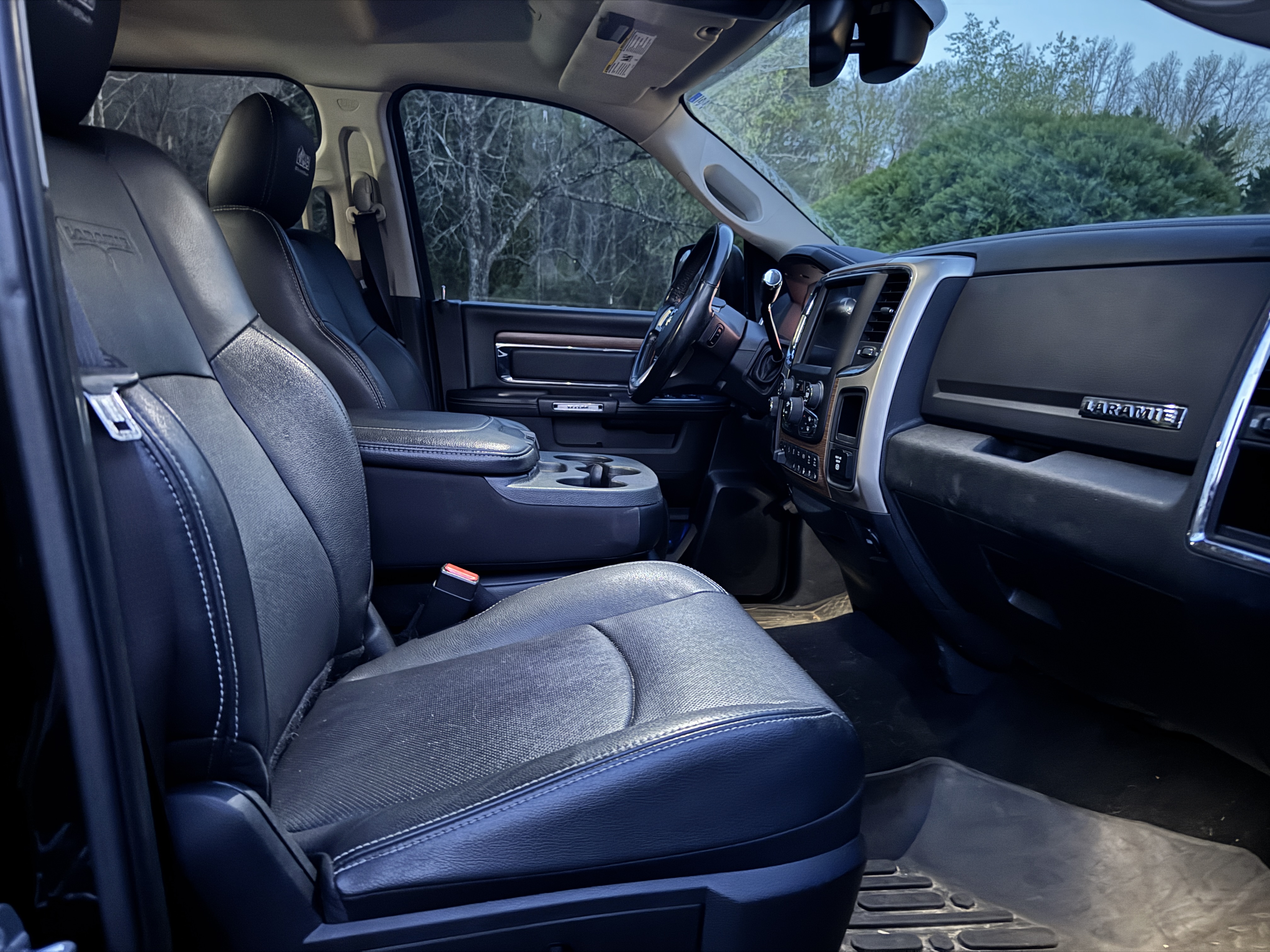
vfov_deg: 56.8
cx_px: 635
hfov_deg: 71.6
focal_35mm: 24
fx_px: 881
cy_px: 476
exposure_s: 1/9
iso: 2000
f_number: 1.78
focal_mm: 6.76
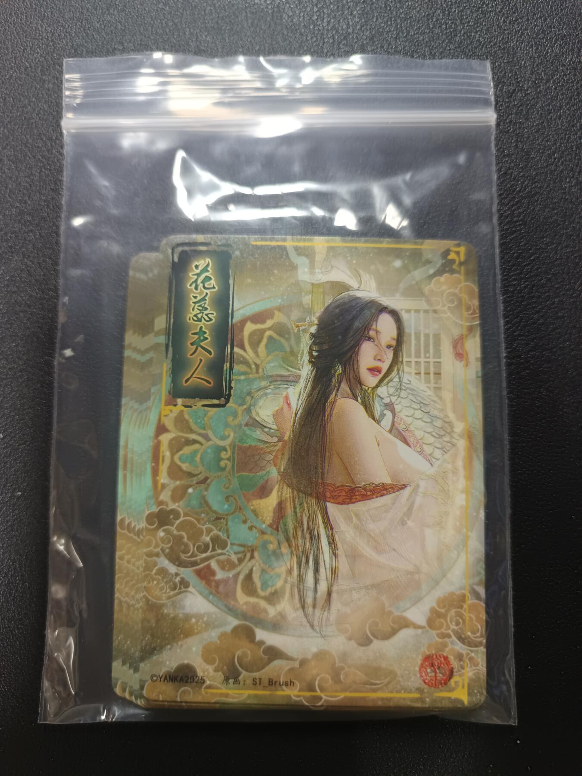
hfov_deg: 56.8
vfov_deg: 71.6
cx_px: 291
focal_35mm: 24
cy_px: 388
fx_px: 538
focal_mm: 5.31
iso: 1135
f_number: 1.7
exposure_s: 1/50
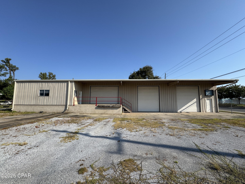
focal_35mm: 14
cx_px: 122
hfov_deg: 102.1
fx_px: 99
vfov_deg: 85.7
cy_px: 92
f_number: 2.2
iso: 50
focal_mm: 2.22
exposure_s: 1/2083
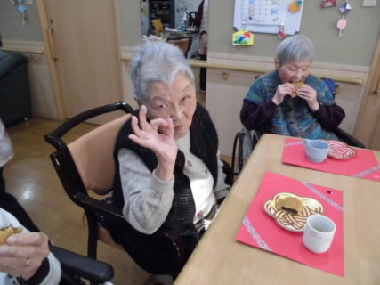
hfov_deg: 67.3
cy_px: 142
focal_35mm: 26
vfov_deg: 53.0
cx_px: 190
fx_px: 285
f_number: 3.5
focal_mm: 4.6
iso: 800
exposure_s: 1/50
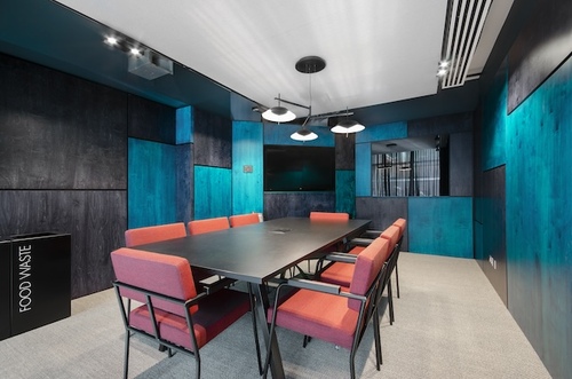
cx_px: 286
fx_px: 238
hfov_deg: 100.5
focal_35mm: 15
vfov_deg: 77.1
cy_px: 190
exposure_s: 2
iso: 100
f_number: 8
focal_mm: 10
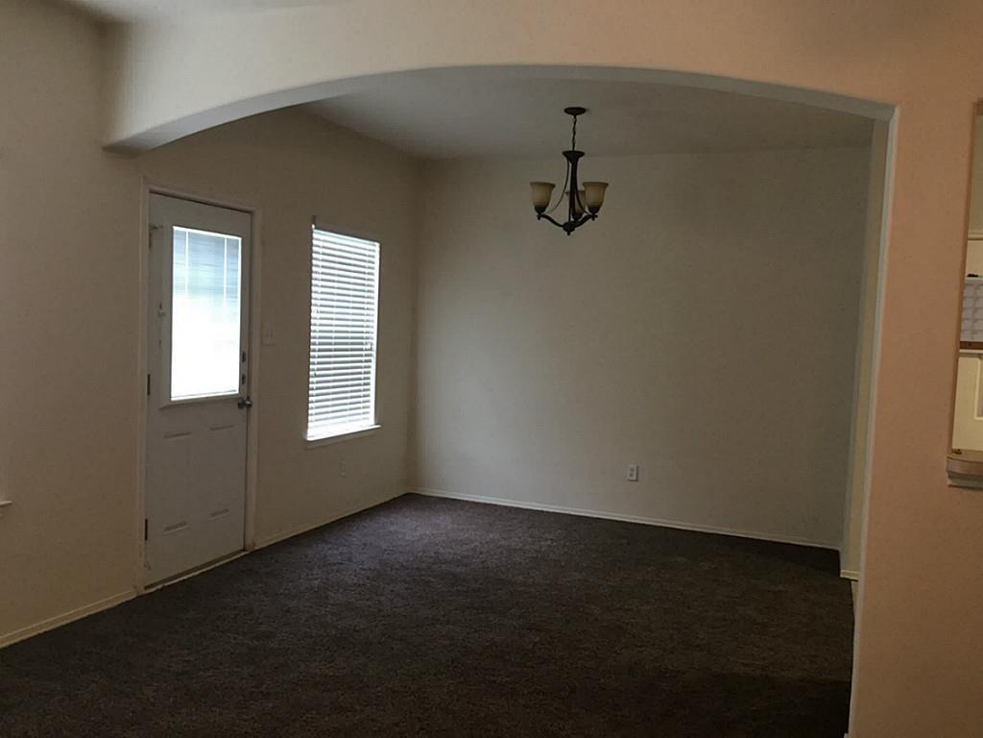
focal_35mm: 29
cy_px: 369
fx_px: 824
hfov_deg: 61.7
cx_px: 492
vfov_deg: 48.2
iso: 100
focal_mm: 4.15
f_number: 2.2
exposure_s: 1/30
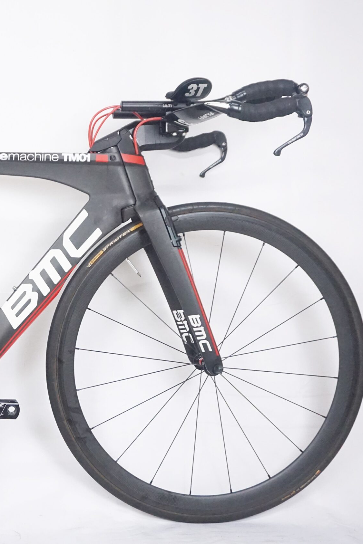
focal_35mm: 48
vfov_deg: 41.3
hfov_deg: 26.3
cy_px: 269
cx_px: -22
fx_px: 722
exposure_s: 1/320
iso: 3200
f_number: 4.5
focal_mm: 21
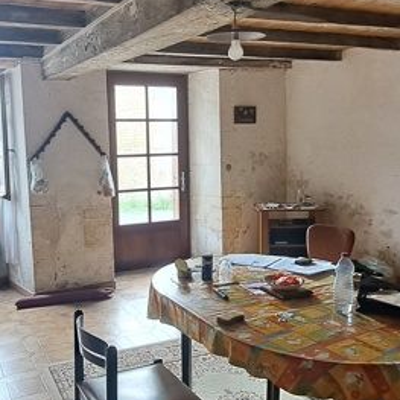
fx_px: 458
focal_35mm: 35
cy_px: 196
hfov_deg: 47.2
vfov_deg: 47.2
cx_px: 183
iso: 80
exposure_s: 1/50
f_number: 2.2
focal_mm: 1.74
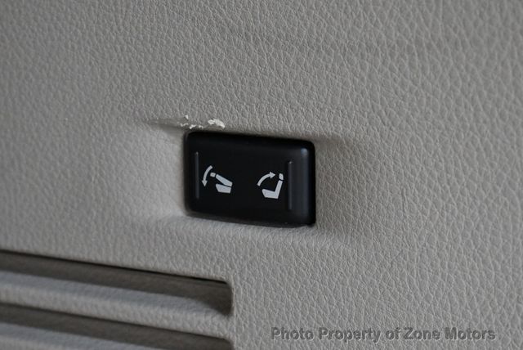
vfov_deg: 12.5
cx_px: 262
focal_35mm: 110
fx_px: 1599
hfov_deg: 18.6
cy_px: 175
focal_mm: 55
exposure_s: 1/60
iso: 4500
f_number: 5.6
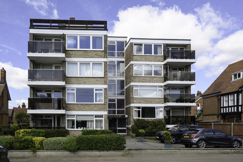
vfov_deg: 53.1
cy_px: 81
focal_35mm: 24
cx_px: 122
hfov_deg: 73.7
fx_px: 162
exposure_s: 1/800
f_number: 5.6
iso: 160
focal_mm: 24
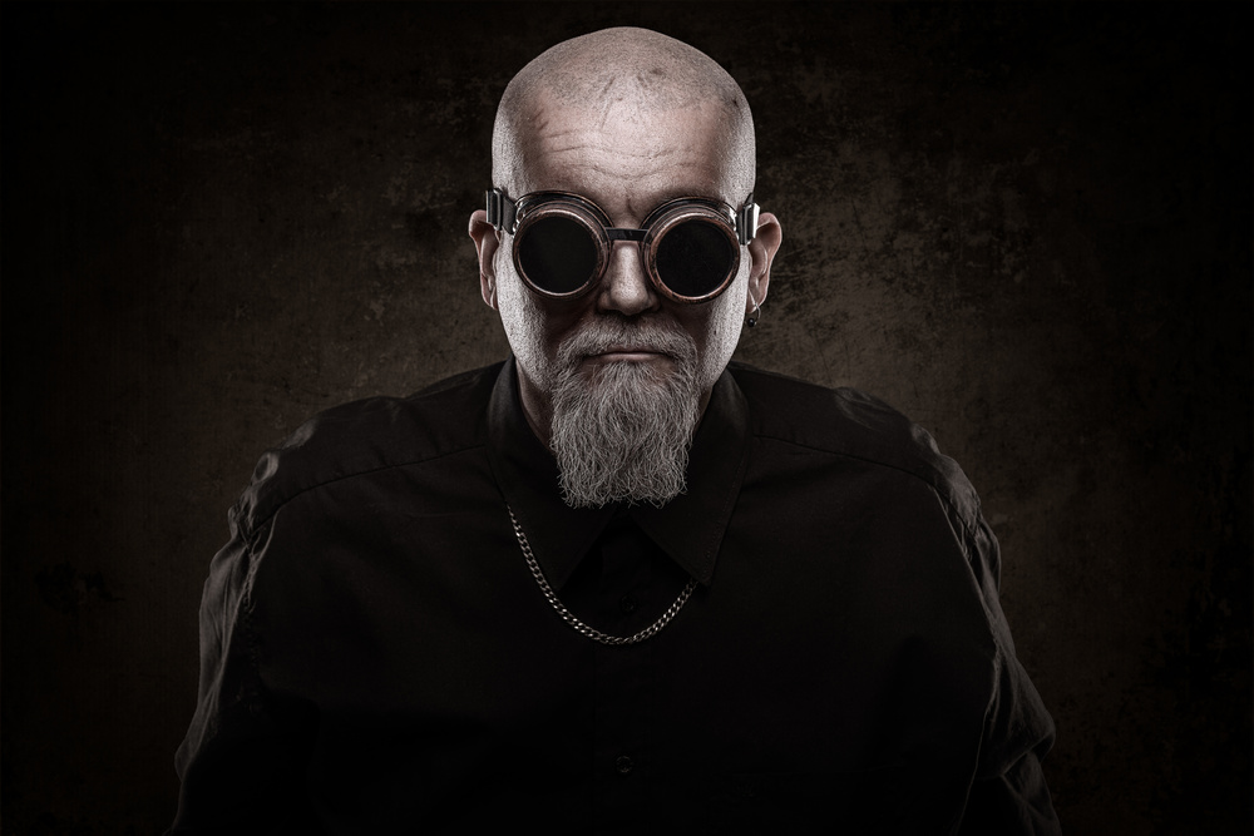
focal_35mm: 135
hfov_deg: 15.2
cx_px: 627
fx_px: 4703
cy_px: 418
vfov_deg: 10.2
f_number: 8
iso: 64
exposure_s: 1/125
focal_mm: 135
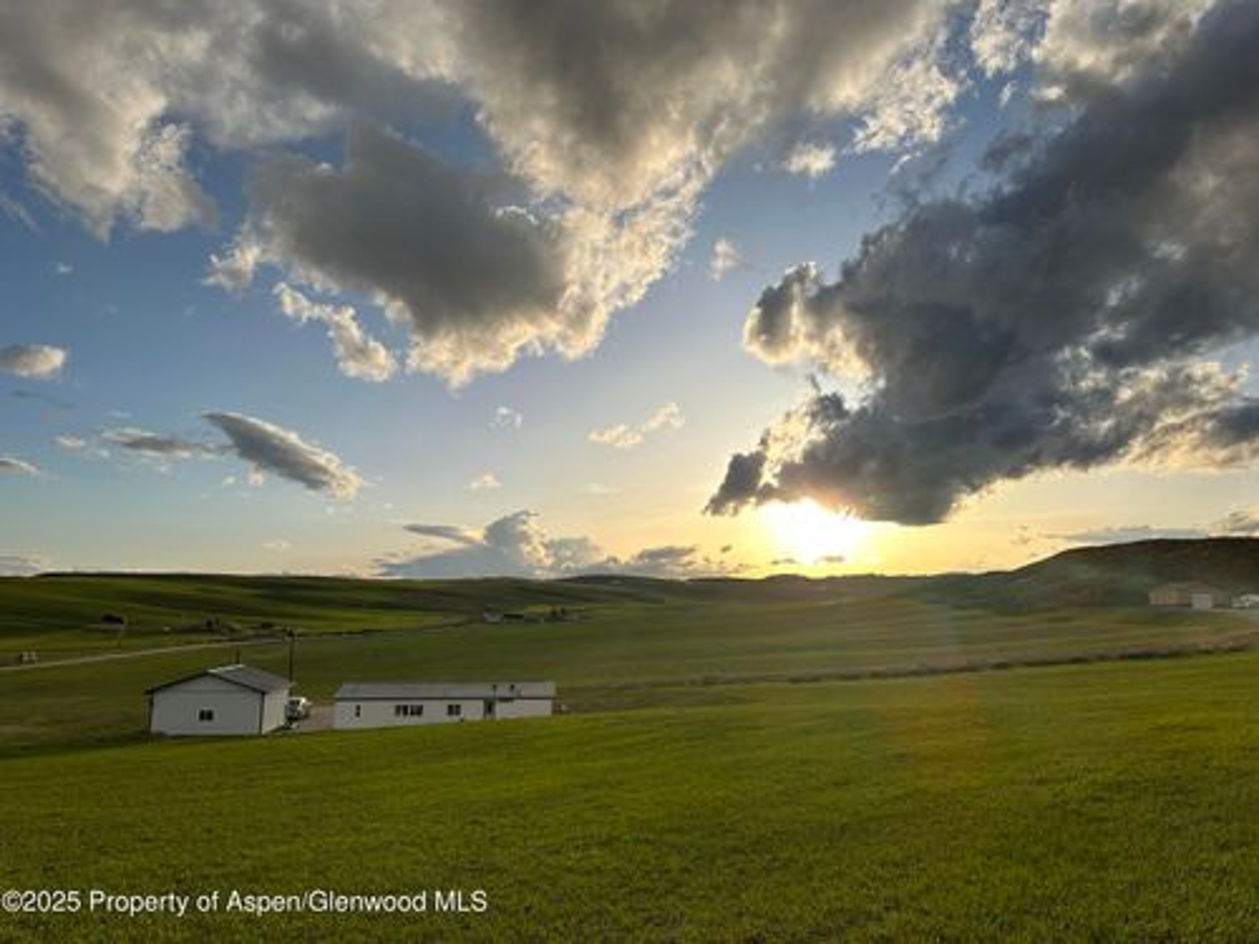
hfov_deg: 71.6
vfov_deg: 56.8
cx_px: 630
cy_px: 472
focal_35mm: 24
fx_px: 873
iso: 80
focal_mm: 6.86
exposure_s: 1/3597
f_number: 1.78
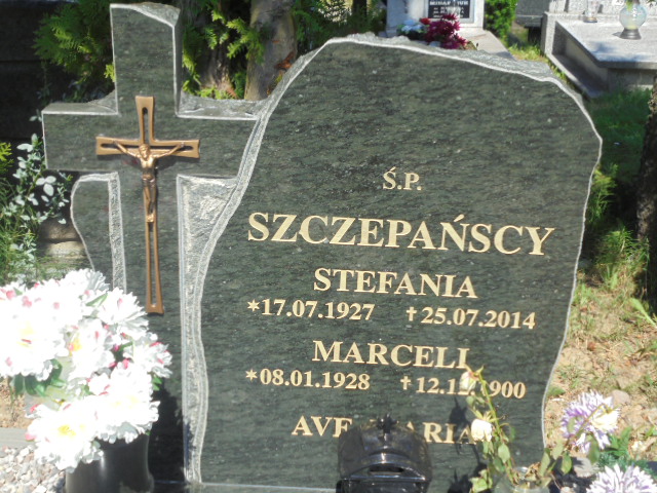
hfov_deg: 38.9
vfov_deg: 29.7
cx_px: 328
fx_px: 930
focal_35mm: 49
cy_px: 246
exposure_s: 1/400
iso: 100
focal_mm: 8.9
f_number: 4.8
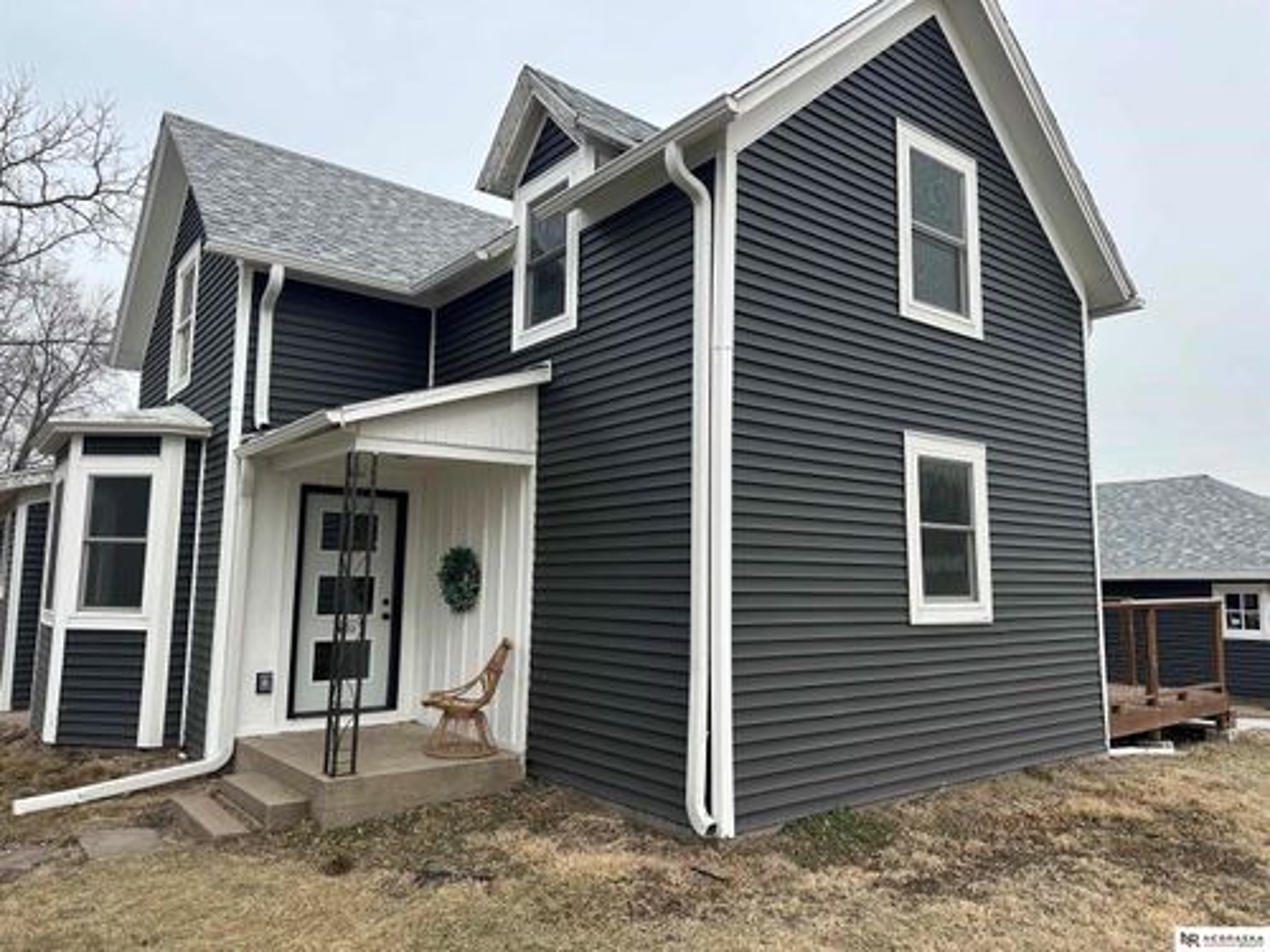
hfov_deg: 71.6
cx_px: 635
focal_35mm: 24
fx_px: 881
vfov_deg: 56.8
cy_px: 476
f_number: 1.78
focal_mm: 6.86
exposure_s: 1/2110
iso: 80
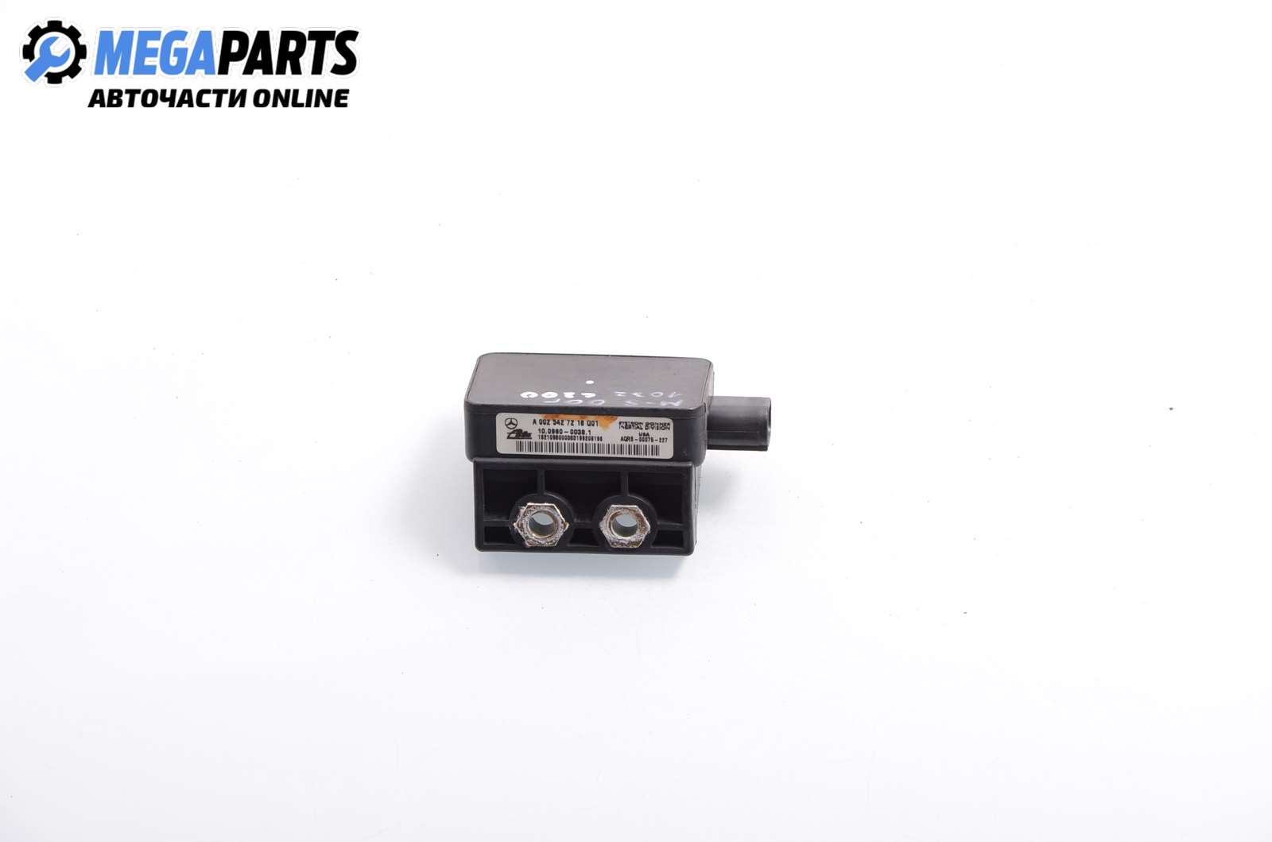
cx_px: 636
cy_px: 421
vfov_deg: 8.7
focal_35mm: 158
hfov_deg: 13.1
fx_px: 5552
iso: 200
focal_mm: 105
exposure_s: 1/160
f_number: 11
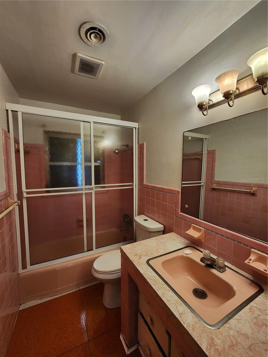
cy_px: 178
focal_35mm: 13
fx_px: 134
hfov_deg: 89.9
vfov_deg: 106.2
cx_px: 134
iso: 200
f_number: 2.2
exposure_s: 1/60
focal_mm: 2.2
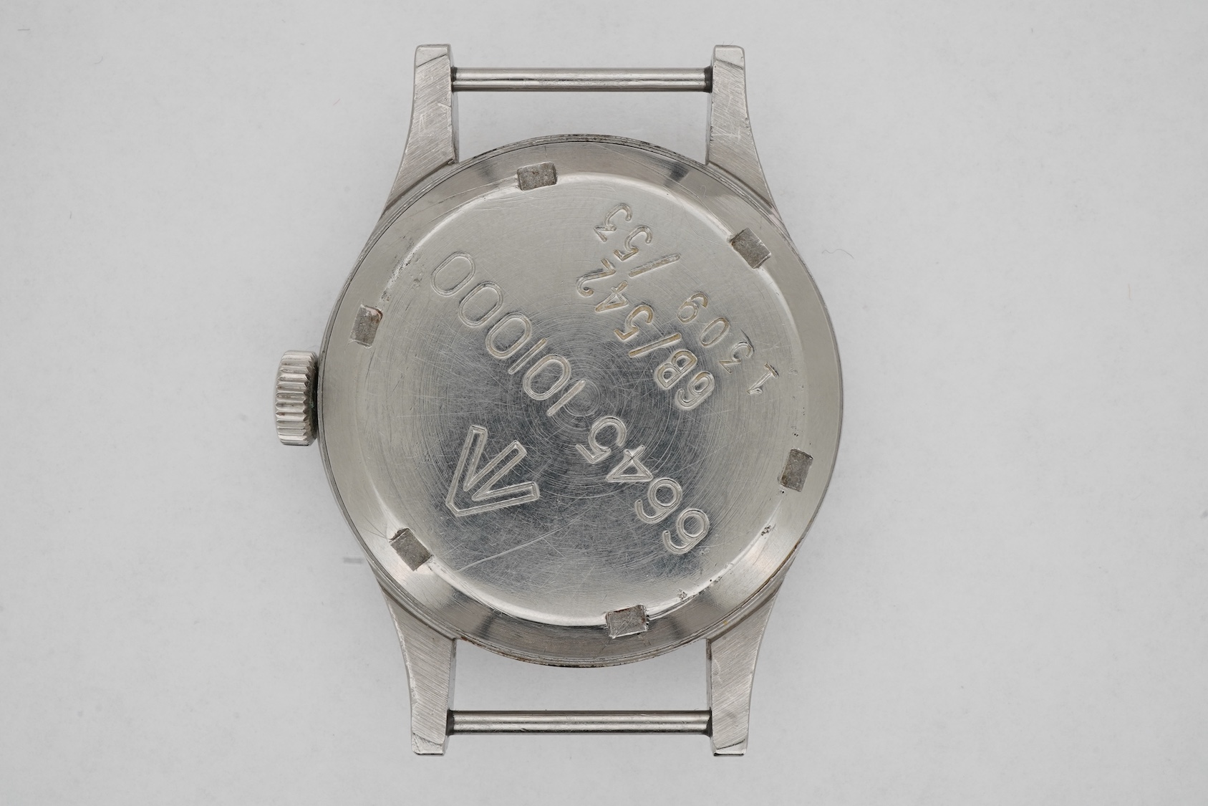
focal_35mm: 45
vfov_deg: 29.9
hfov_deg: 43.6
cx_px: 604
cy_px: 403
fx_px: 1510
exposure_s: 1/125
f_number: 22
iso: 320
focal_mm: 30
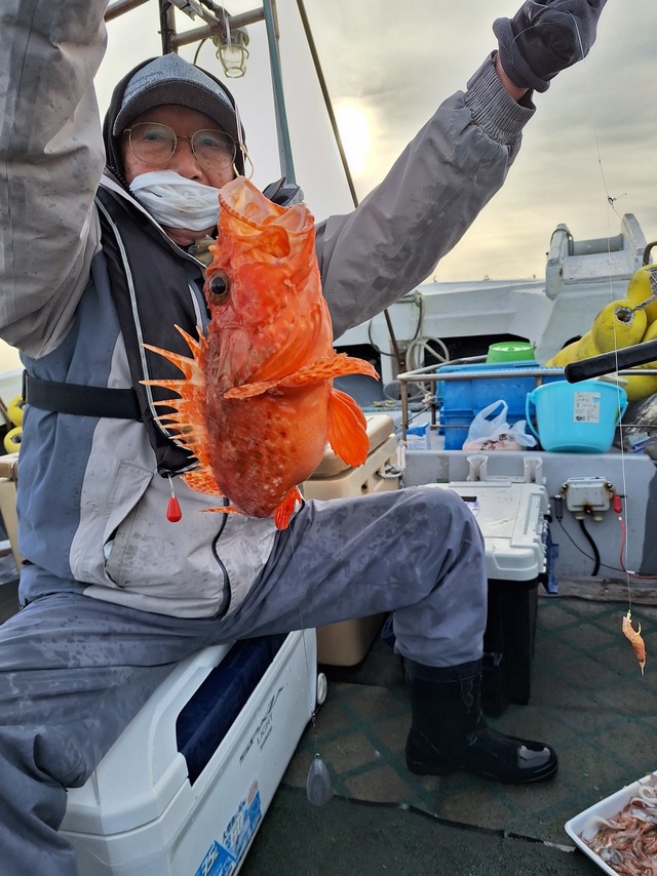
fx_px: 582
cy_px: 438
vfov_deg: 73.9
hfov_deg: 58.9
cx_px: 328
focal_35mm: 23
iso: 40
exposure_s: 1/951
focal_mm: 5.54
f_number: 1.8
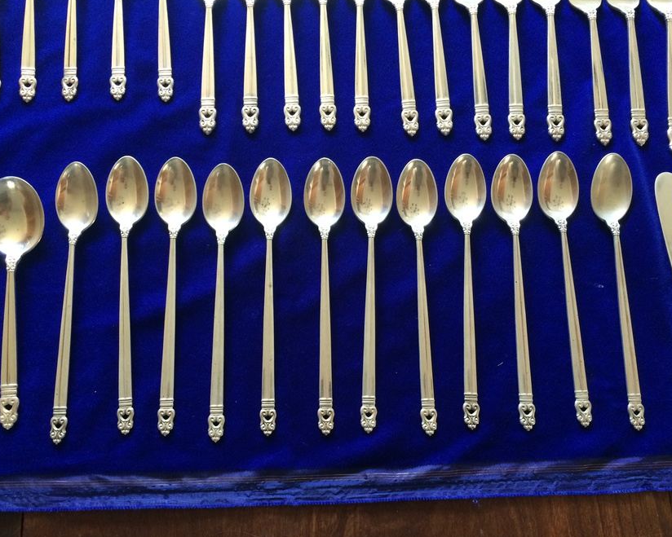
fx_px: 636
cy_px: 269
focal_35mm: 32
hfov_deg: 55.7
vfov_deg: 45.8
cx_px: 328
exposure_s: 1/30
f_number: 2.2
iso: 200
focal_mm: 4.12
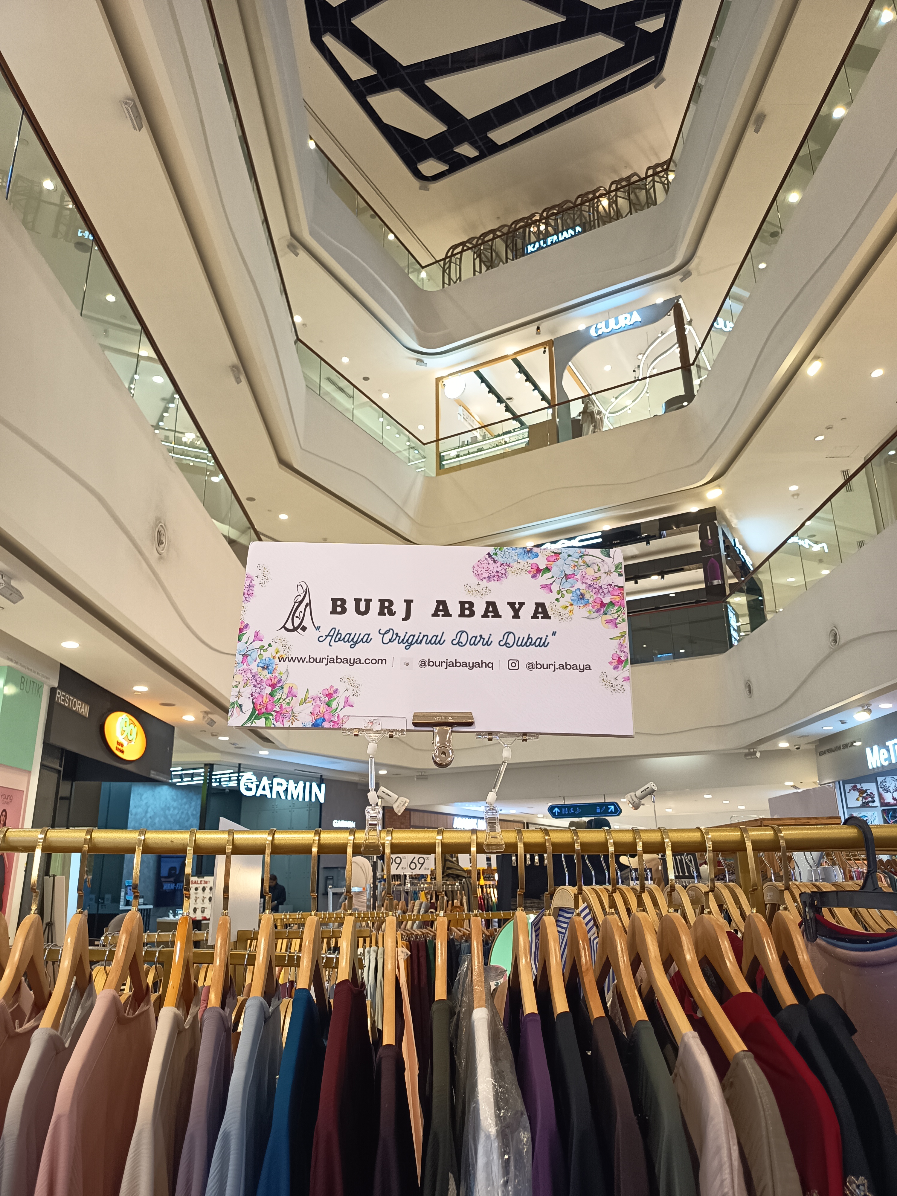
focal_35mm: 24
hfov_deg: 56.8
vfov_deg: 71.6
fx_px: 829
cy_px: 598
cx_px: 448
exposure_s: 1/50
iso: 381
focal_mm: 5.27
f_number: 1.7
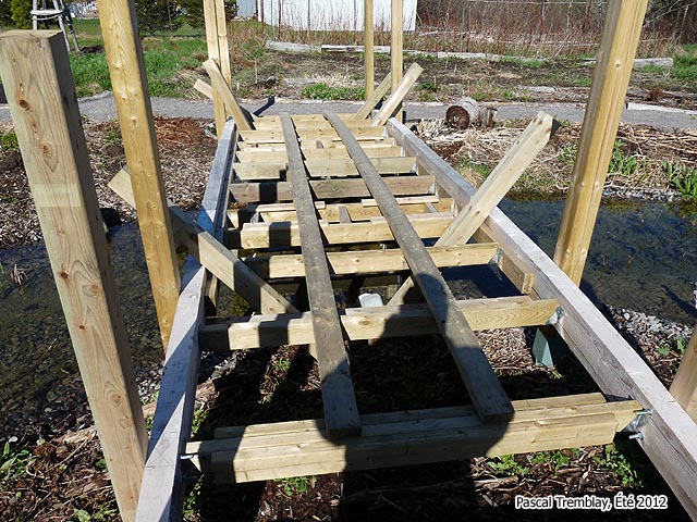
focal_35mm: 27
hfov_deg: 65.3
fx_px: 544
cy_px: 261
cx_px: 348
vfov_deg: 51.4
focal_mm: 4.8
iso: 100
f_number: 5.6
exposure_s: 1/400
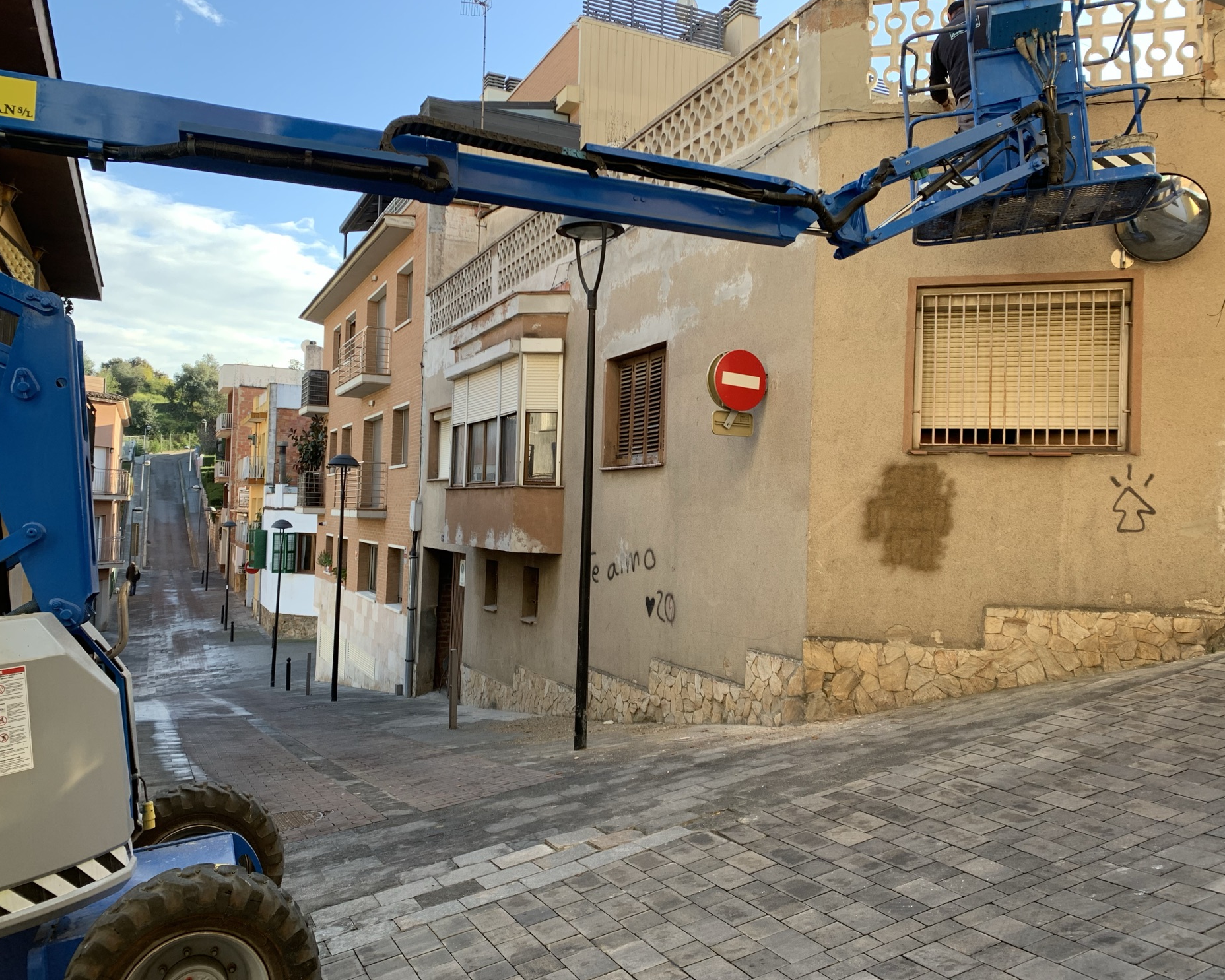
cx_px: 629
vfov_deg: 51.5
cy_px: 494
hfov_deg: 62.2
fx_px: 1015
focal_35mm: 28
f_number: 1.8
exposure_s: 1/252
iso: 25
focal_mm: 4.25
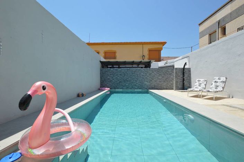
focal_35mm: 15
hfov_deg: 100.5
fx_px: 102
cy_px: 81
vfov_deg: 77.2
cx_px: 122
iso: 100
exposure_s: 1/250
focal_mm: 10
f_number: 8
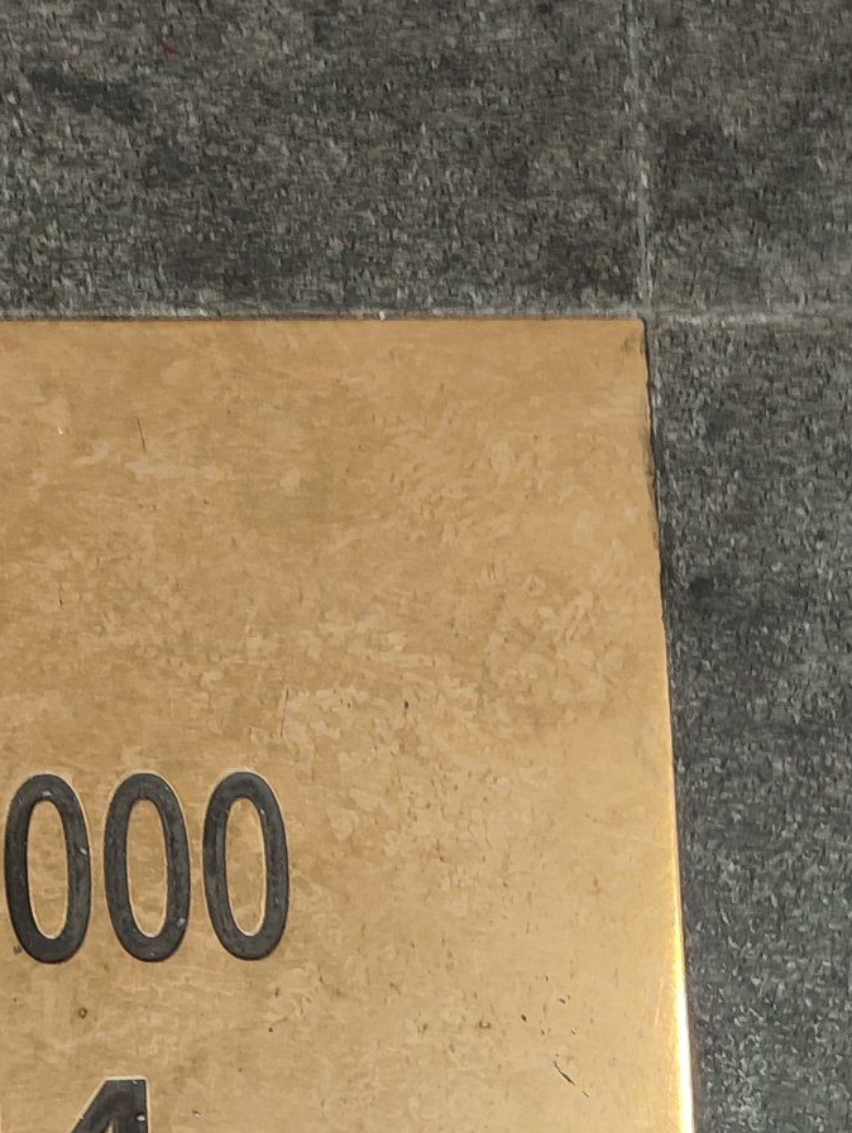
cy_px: 1415
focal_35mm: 76
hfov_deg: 18.8
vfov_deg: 23.2
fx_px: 2491
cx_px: -46
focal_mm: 4.71
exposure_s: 1/50
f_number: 1.79
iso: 76
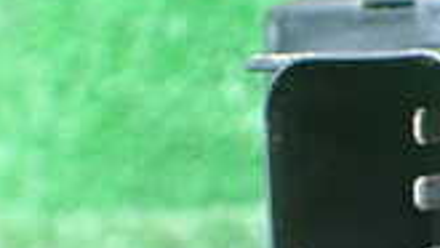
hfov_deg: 16.8
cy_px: 243
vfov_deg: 10.1
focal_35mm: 119
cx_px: 603
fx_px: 1389
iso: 800
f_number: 2.3
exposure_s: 1/60
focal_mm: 5.4
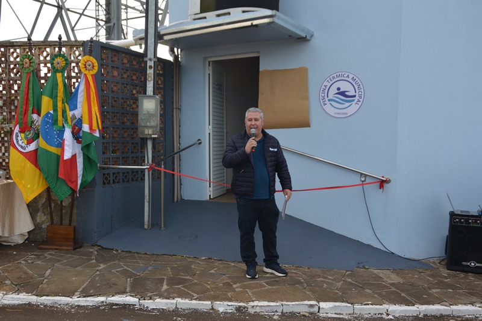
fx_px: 482
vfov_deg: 36.8
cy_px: 160
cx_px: 241
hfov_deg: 53.2
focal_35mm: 36
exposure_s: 1/125
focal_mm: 24
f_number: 5.6
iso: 100
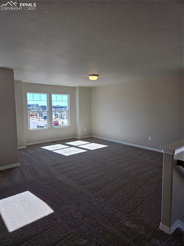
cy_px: 123
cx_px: 92
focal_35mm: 23
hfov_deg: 58.8
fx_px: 163
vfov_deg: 74.0
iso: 80
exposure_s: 1/1235
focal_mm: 5.4
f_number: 1.8
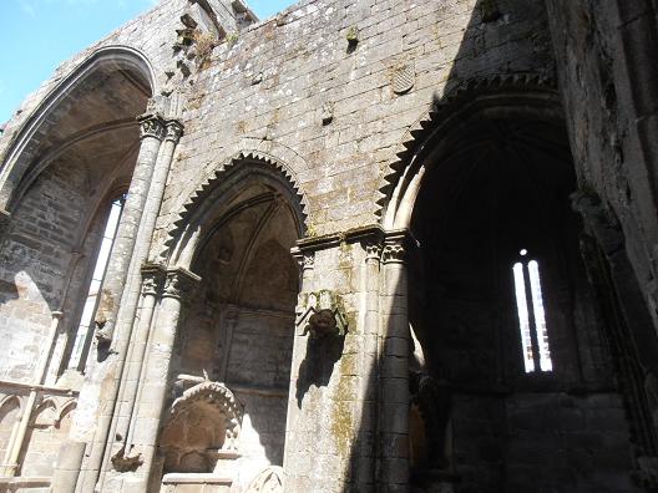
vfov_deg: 56.8
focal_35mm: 24
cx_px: 329
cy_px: 246
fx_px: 456
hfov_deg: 71.6
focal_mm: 4.2
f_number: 3
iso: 80
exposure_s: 1/400
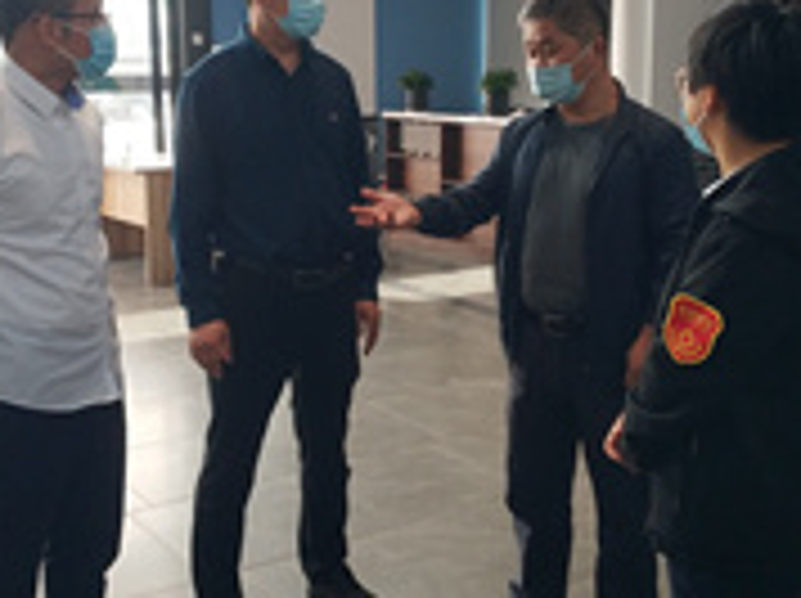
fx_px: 1456
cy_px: 252
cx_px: 369
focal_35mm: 63
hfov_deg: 30.8
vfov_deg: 23.2
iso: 183
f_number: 2
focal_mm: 4.5
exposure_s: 1/100
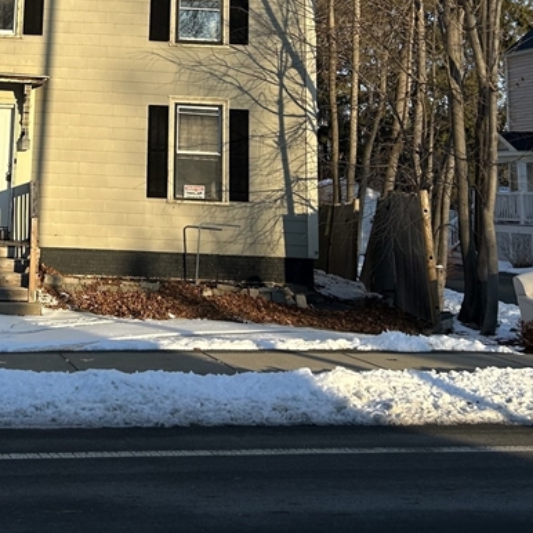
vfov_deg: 26.8
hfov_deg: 27.4
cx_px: 83
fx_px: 1063
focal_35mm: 61
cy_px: 18
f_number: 1.5
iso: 50
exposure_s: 1/1972
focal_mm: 5.7
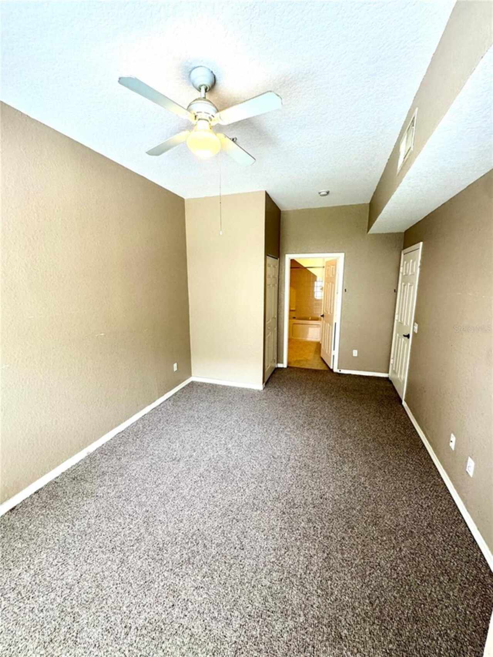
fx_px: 266
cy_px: 328
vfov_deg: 102.1
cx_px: 246
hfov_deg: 85.7
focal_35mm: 14
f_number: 2.2
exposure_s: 1/120
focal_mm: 2.22
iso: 200
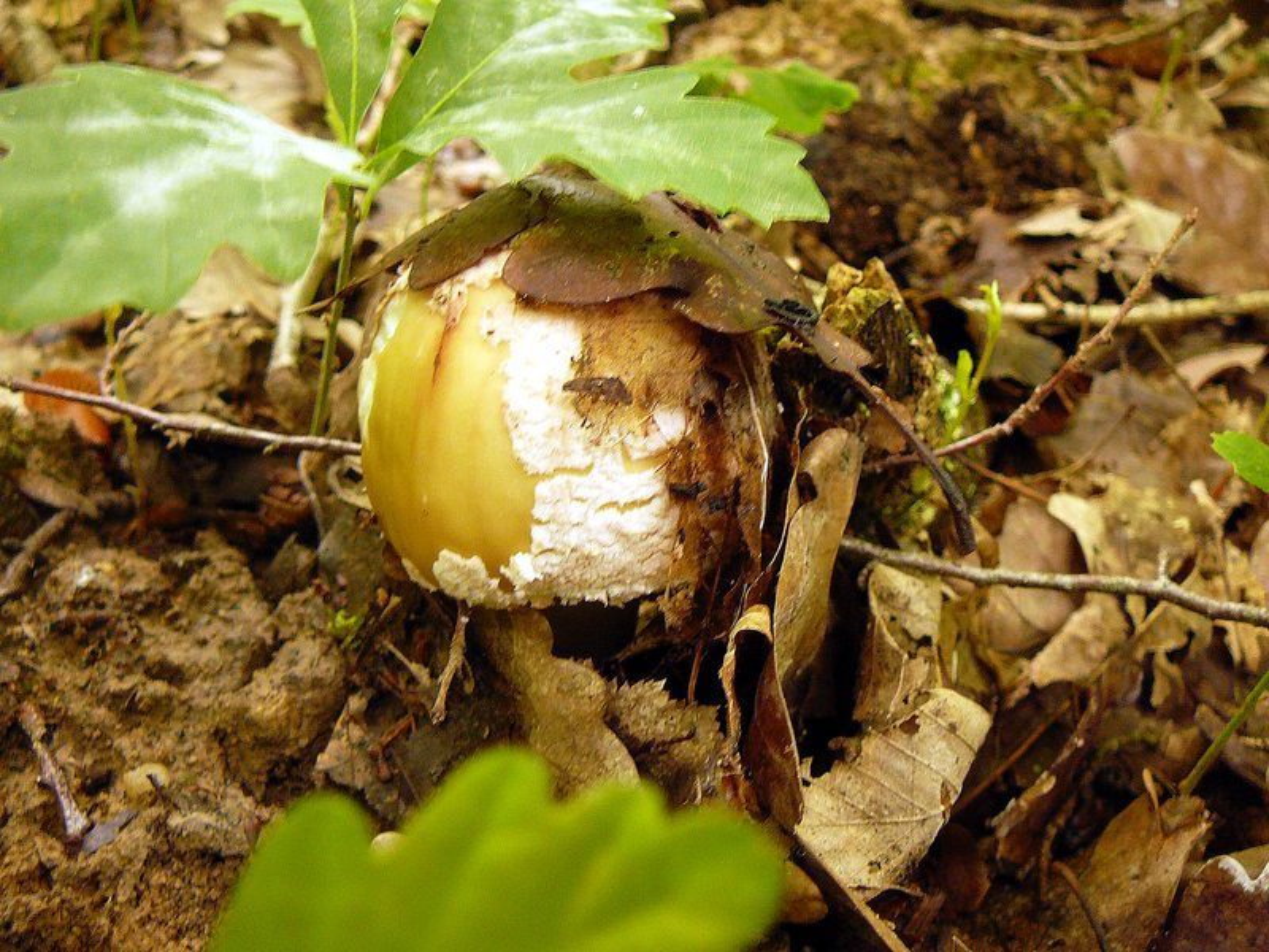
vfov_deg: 40.7
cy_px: 476
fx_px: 1283
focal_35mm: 35
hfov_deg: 52.6
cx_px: 634
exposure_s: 1/13
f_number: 2.8
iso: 200
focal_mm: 5.2
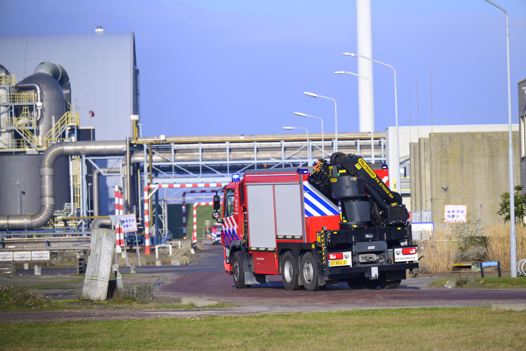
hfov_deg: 10.3
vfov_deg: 6.9
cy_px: 176
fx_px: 2922
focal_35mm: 200
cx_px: 263
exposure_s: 1/500
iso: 80
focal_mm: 200
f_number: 5
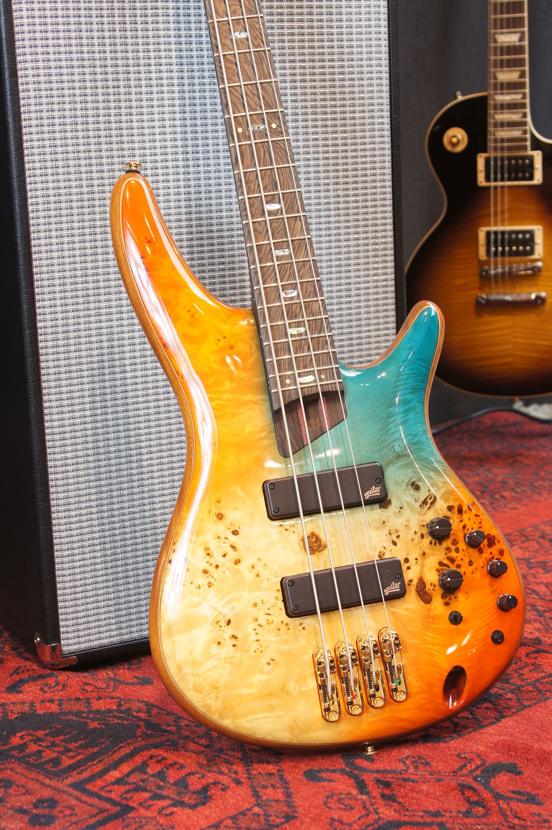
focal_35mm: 68
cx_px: 276
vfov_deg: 29.9
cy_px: 415
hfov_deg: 20.1
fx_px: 1556
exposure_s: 1/3
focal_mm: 45
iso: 100
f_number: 6.3
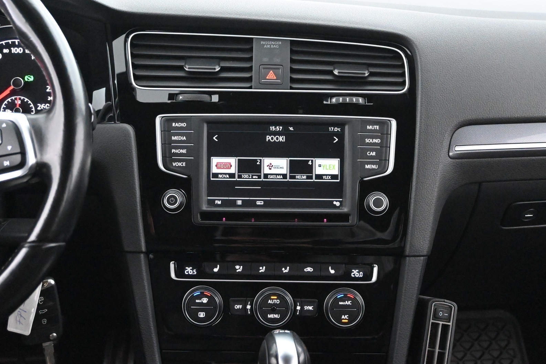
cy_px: 180
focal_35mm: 52
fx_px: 789
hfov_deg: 38.2
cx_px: 273
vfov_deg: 26.0
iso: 14400
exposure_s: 1/50
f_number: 5
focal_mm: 34
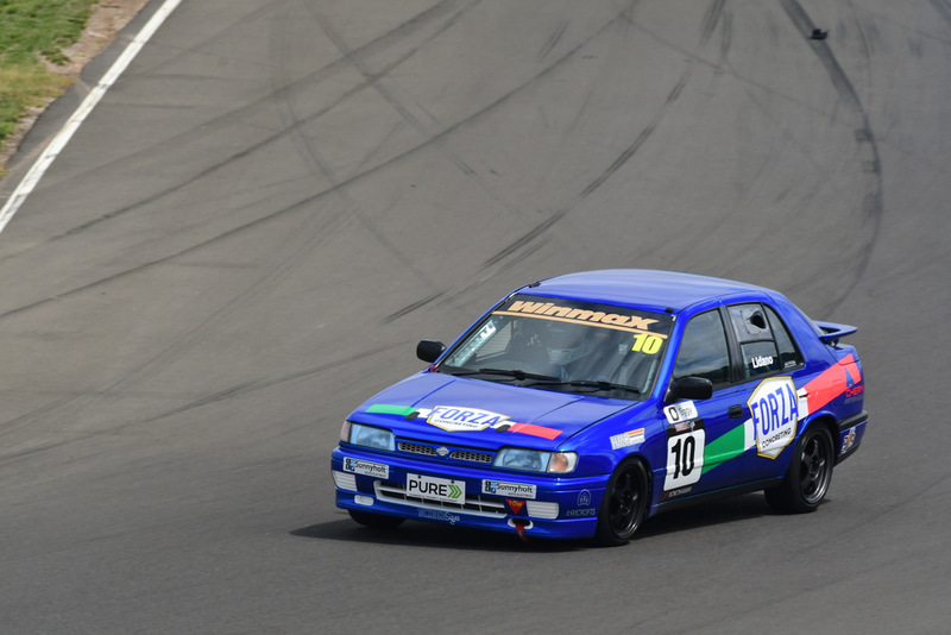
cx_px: 476
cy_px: 318
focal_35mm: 690
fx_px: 18233
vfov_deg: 2.0
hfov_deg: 3.0
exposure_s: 1/640
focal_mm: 460
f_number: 10
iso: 320
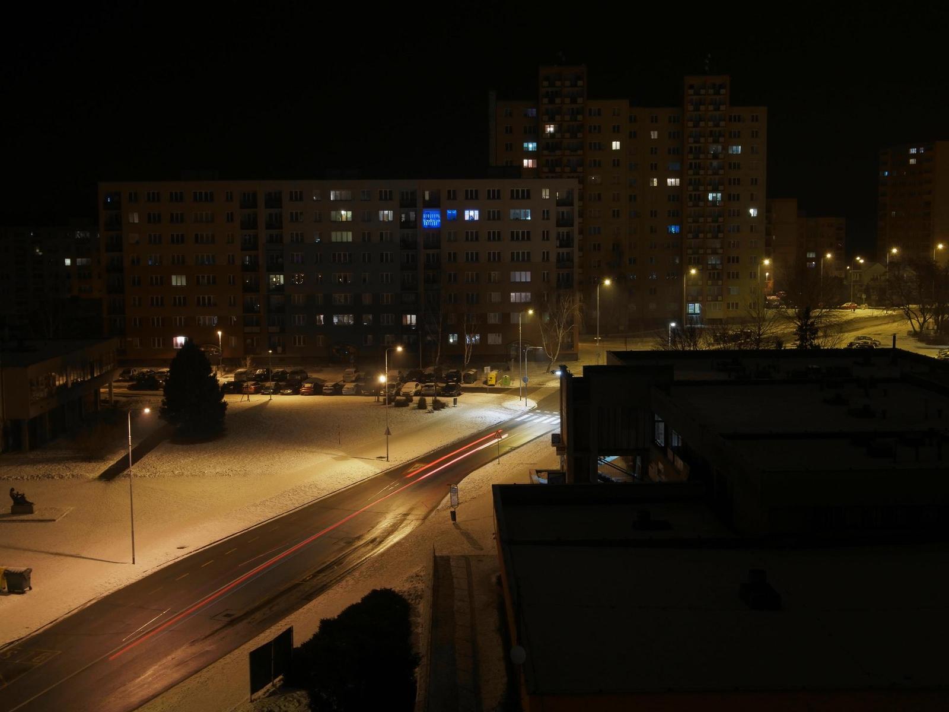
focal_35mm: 46
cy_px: 356
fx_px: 1261
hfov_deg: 41.2
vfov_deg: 31.5
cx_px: 474
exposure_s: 4
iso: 200
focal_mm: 23
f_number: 9
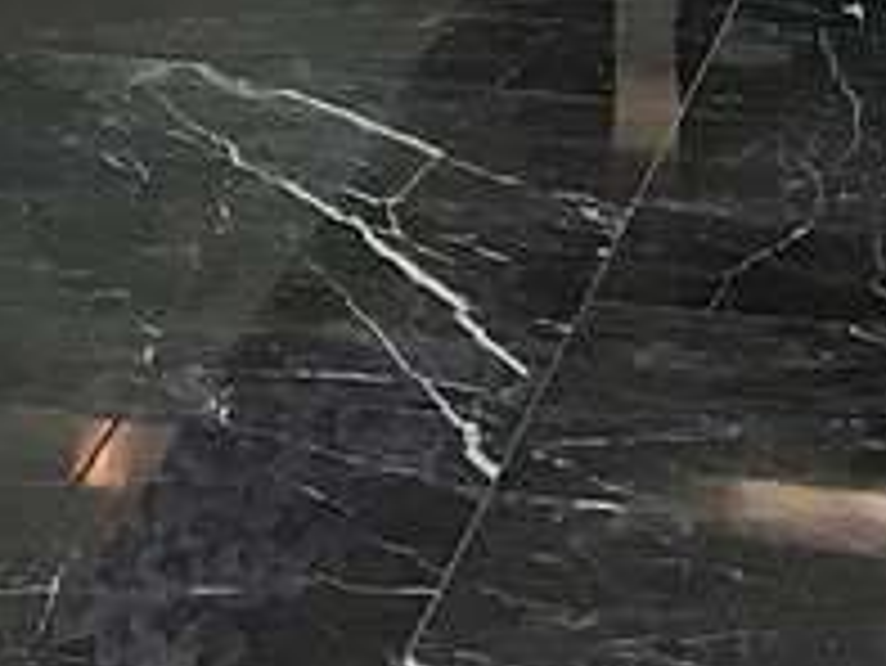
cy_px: -1386
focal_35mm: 188
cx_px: 598
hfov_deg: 10.5
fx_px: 4815
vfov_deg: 7.0
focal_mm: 4.15
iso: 50
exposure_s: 1/33
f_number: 2.2
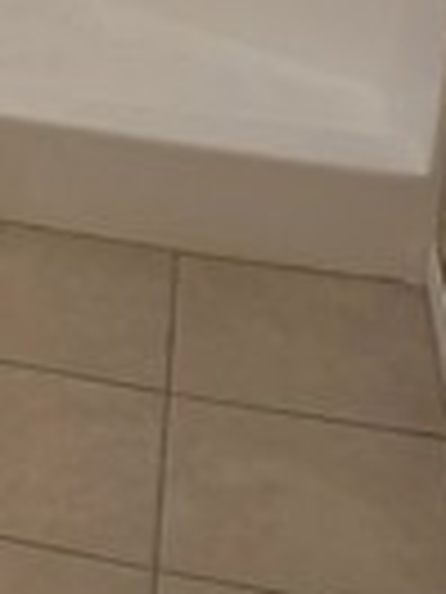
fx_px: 1993
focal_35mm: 116
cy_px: -292
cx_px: -469
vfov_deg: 15.6
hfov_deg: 11.4
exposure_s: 1/238
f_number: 1.78
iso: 200
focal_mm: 6.76
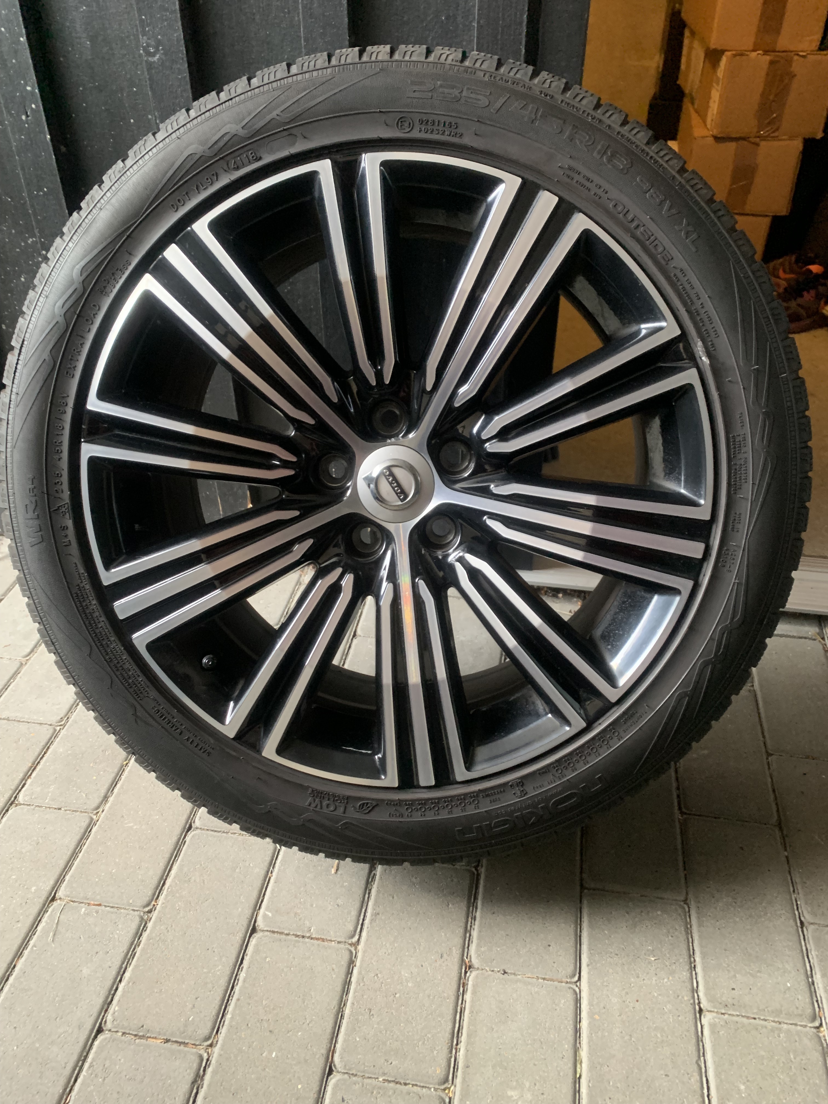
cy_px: 552
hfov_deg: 53.1
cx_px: 414
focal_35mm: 26
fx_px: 829
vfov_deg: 67.3
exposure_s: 1/50
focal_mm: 4.25
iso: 400
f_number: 1.8
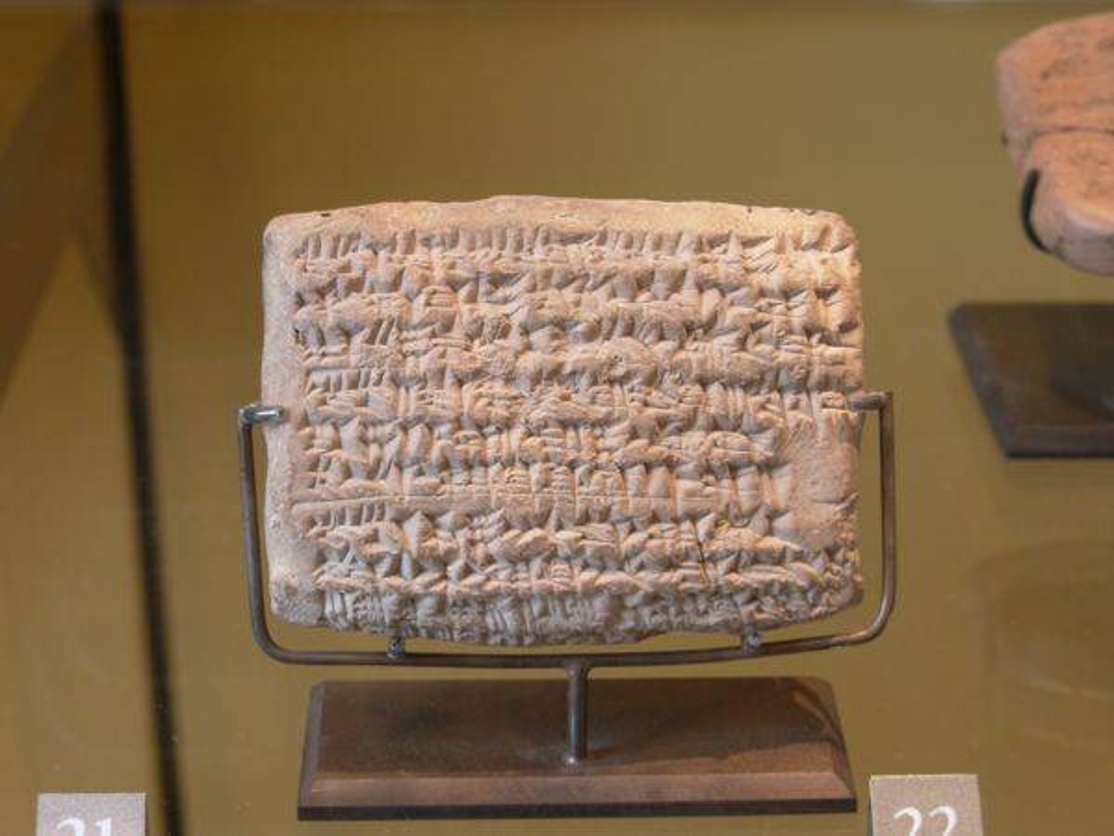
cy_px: 418
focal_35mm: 82
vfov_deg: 18.0
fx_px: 2639
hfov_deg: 23.8
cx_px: 557
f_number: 3.7
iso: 50
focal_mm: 13.5
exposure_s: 1/6
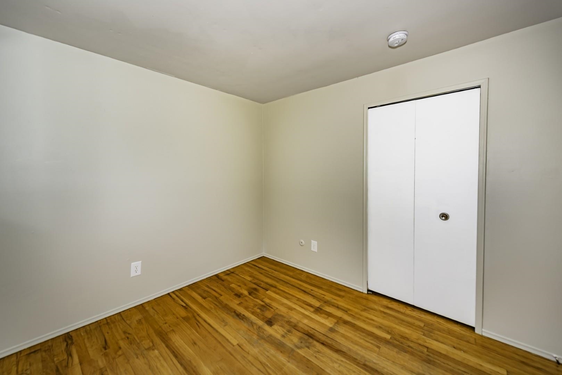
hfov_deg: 104.2
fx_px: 219
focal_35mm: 14
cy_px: 188
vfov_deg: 81.3
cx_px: 281
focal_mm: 14
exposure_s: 1/60
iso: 100
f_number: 5.6
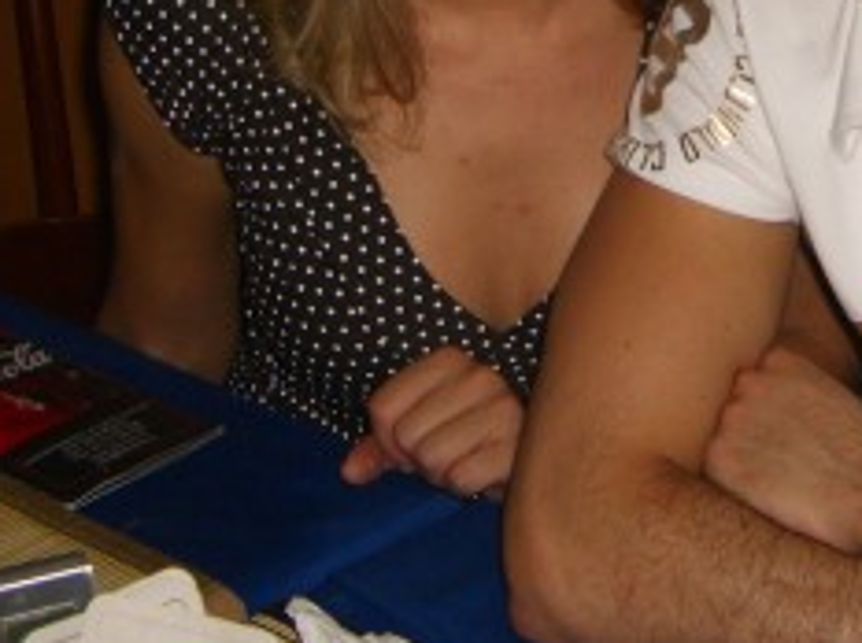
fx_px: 2437
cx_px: 681
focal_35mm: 98
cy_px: -15
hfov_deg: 19.9
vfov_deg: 14.8
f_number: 2.8
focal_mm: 7.9
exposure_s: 1/60
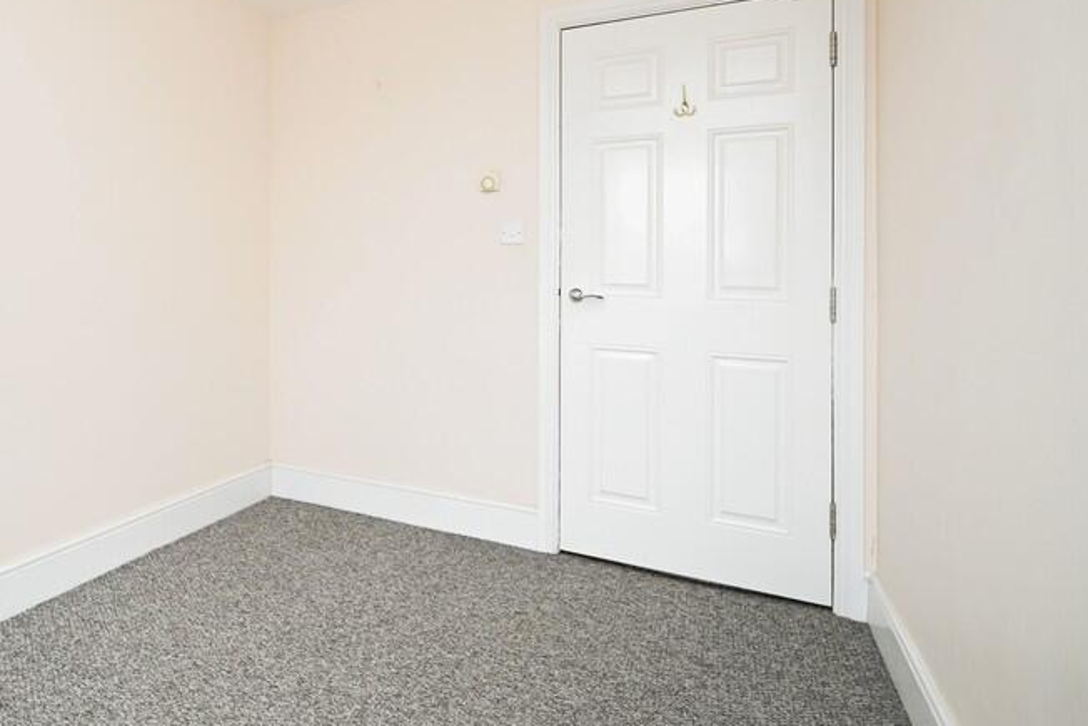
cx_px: 320
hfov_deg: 74.8
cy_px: 308
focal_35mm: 22
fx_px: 665
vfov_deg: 57.0
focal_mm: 14
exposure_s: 1/60
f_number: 4
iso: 560
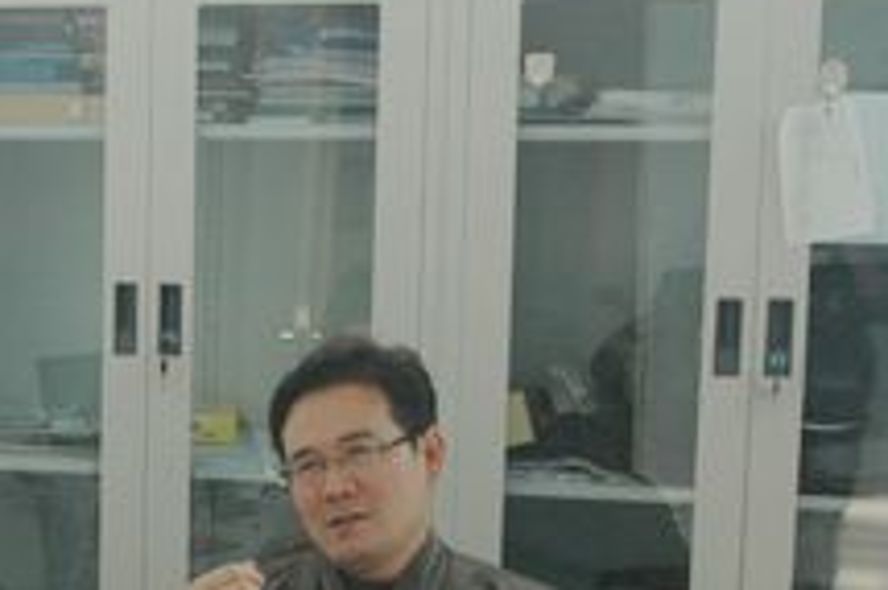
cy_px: 518
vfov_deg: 16.4
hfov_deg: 24.0
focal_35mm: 82
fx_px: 2021
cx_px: 70
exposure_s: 1/125
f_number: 5.6
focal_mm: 28
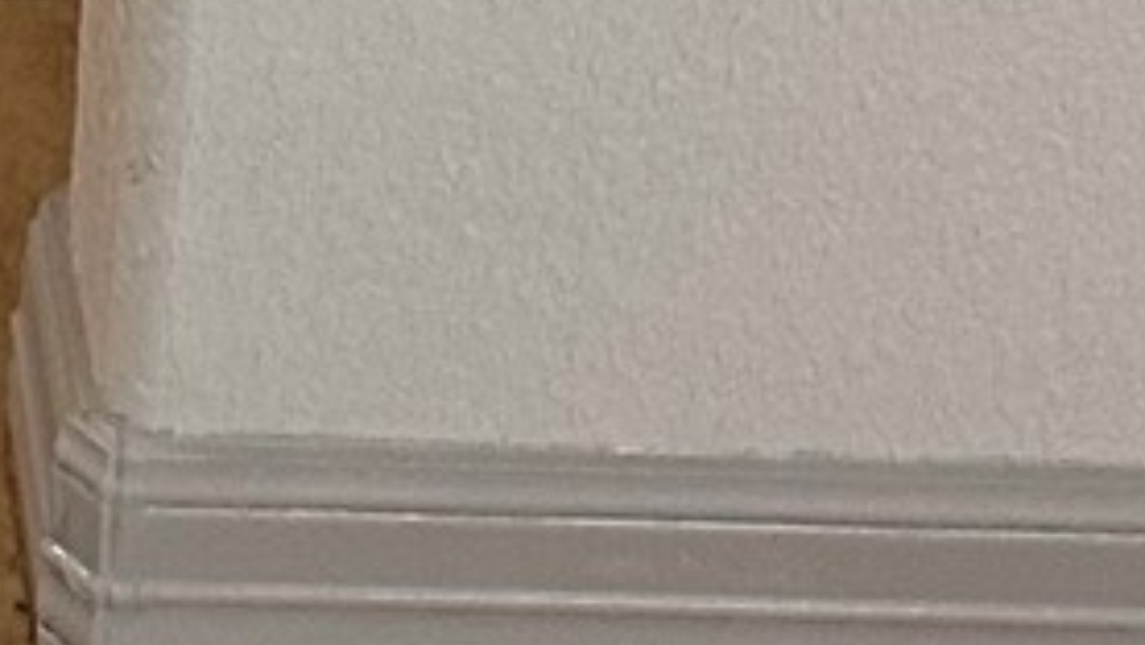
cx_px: -1009
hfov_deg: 10.4
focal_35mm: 193
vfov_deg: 5.0
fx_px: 5861
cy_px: -2741
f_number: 1.78
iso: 160
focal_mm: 6.86
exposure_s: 1/60
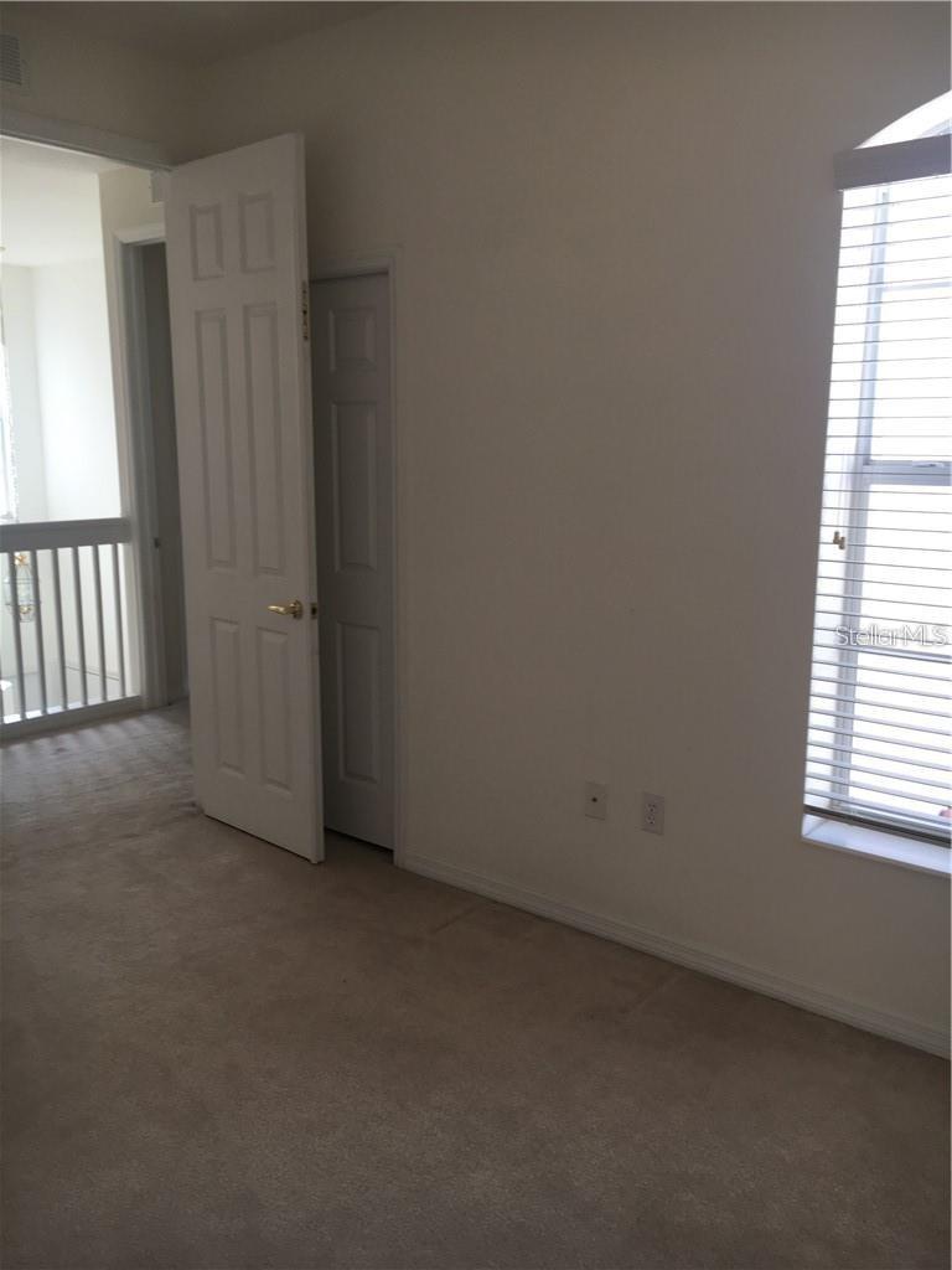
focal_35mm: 29
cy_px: 635
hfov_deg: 48.2
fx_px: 1063
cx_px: 476
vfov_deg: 61.7
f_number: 2.2
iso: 32
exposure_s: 1/60
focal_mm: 4.15
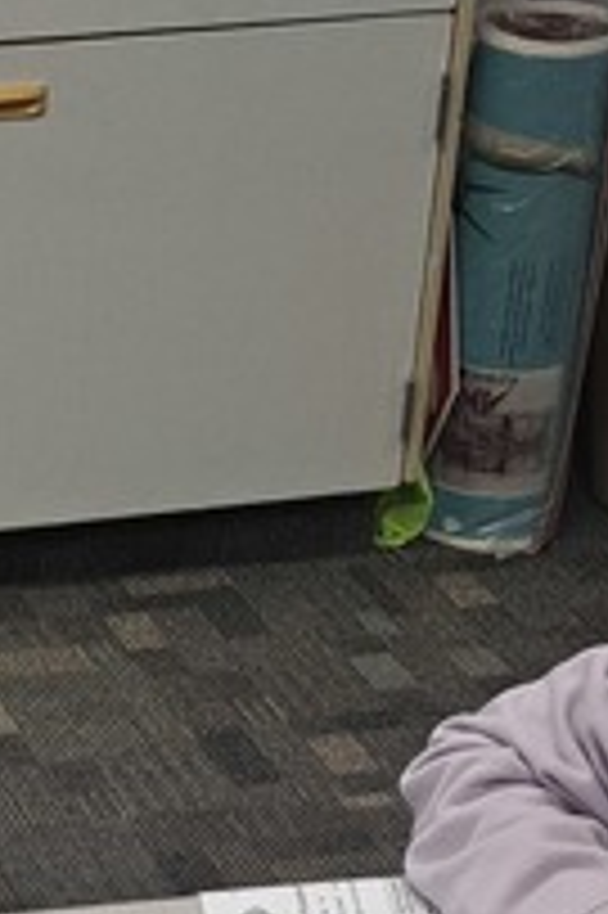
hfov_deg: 10.6
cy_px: 1495
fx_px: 3197
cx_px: -198
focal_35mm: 126
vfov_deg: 14.8
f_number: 1.8
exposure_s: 1/60
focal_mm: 5.23
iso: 160
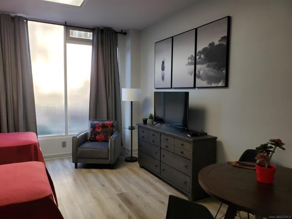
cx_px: 146
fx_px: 219
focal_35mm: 26
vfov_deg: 53.1
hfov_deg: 67.3
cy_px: 110
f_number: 2.4
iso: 200
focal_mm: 4.3
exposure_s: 1/60
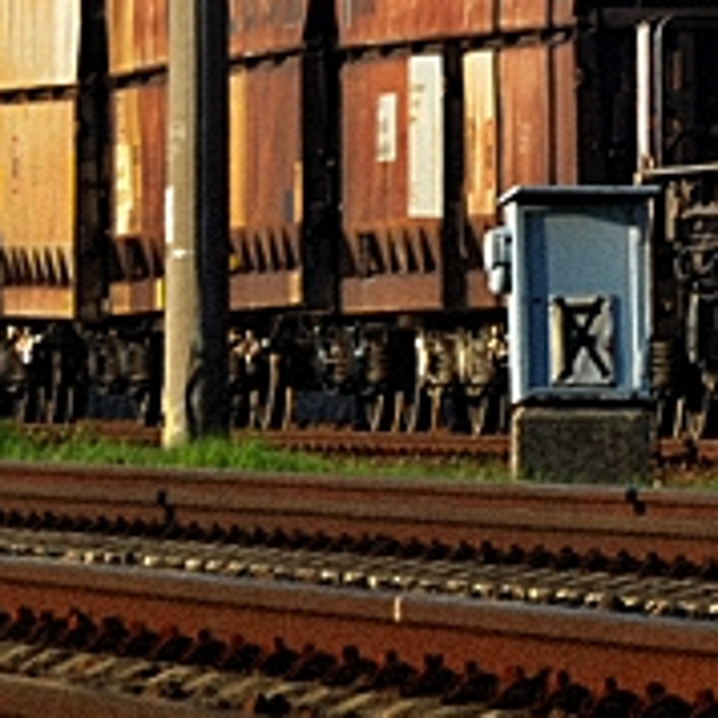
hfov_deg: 1.6
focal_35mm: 1098
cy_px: -145
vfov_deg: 1.6
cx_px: 448
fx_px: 25766
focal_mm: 150
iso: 400
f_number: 14
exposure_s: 1/160
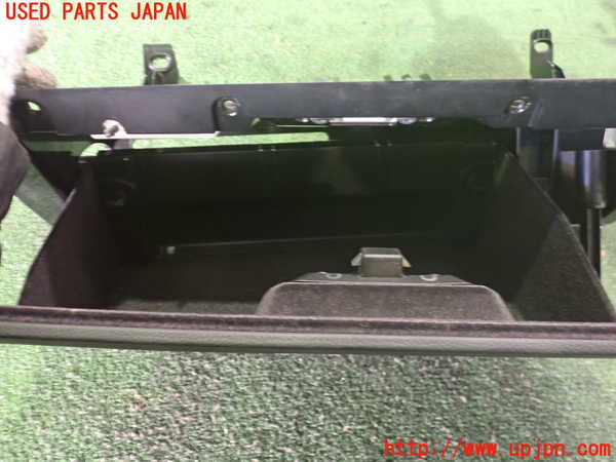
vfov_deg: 46.8
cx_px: 308
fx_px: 534
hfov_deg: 60.0
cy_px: 231
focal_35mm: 30
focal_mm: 5.4
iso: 800
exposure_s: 1/15
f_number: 2.3
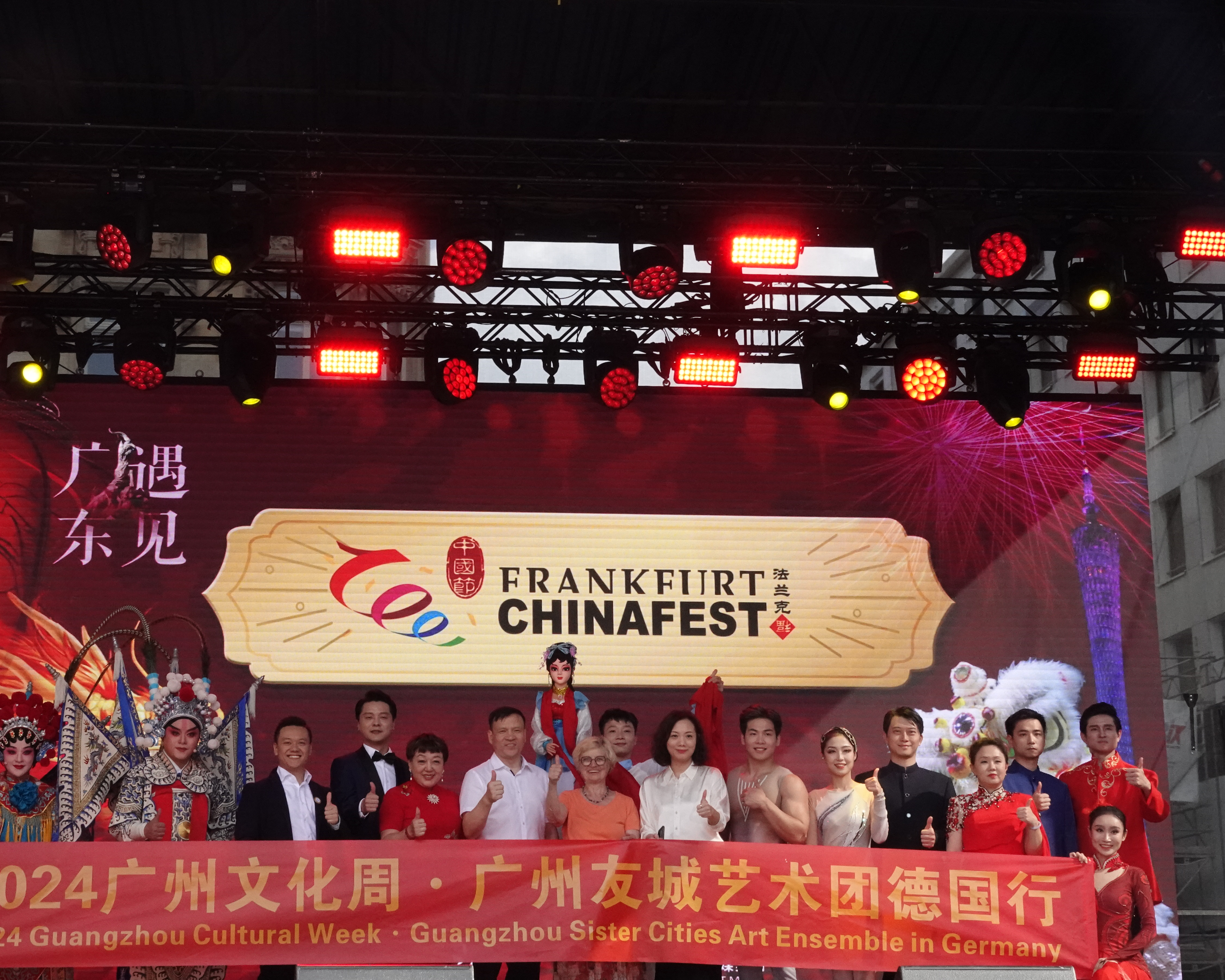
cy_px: 491
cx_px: 502
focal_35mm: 59
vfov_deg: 25.8
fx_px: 2139
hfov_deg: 31.9
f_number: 8
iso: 2000
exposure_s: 1/1000
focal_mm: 18.92
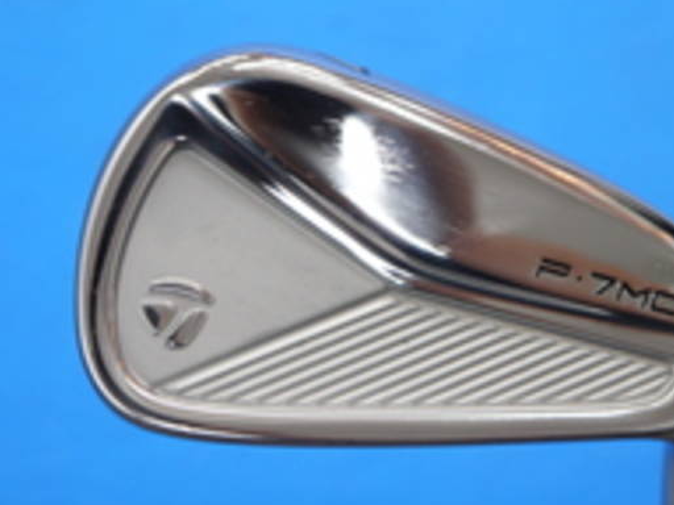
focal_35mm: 105
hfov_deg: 18.7
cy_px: 217
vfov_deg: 14.1
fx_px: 2044
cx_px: 399
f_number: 5.6
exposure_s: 1/80
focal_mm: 42
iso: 640
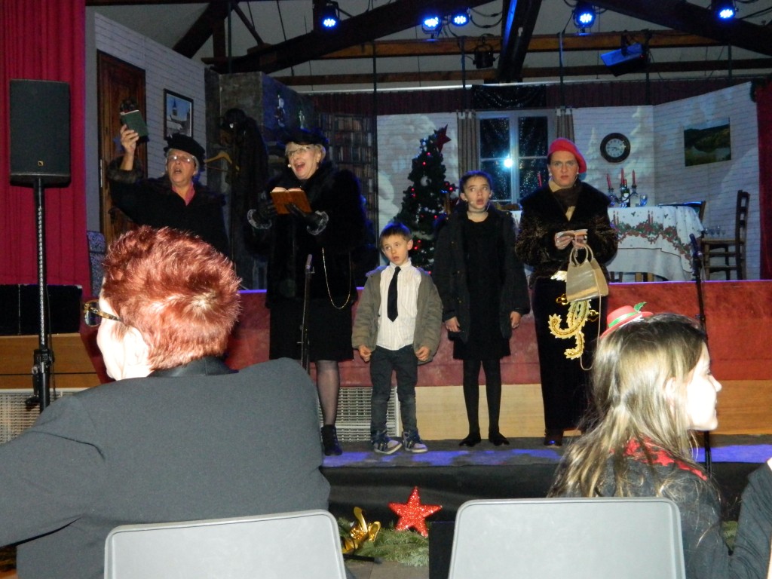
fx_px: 1048
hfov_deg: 40.4
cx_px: 386
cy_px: 290
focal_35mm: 47
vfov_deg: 30.9
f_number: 3.6
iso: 800
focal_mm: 8.4
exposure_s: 1/50
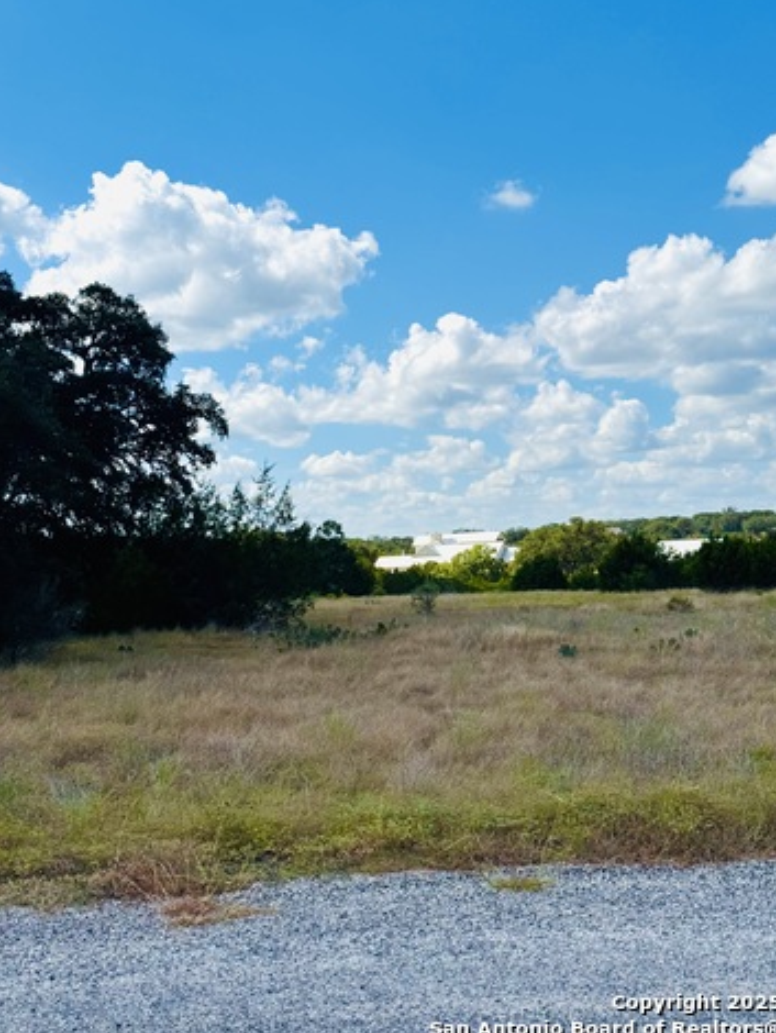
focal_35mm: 49
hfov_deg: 29.7
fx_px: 1463
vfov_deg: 38.9
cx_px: 391
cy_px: 514
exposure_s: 1/9009
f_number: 1.78
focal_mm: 6.76
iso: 64
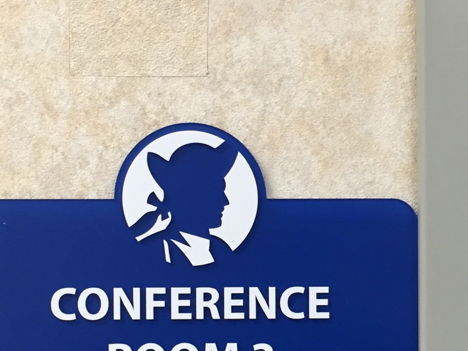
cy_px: 256
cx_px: 301
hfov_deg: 24.9
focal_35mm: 78
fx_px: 1054
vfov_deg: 18.8
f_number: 2.2
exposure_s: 1/30
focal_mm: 4.15
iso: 80
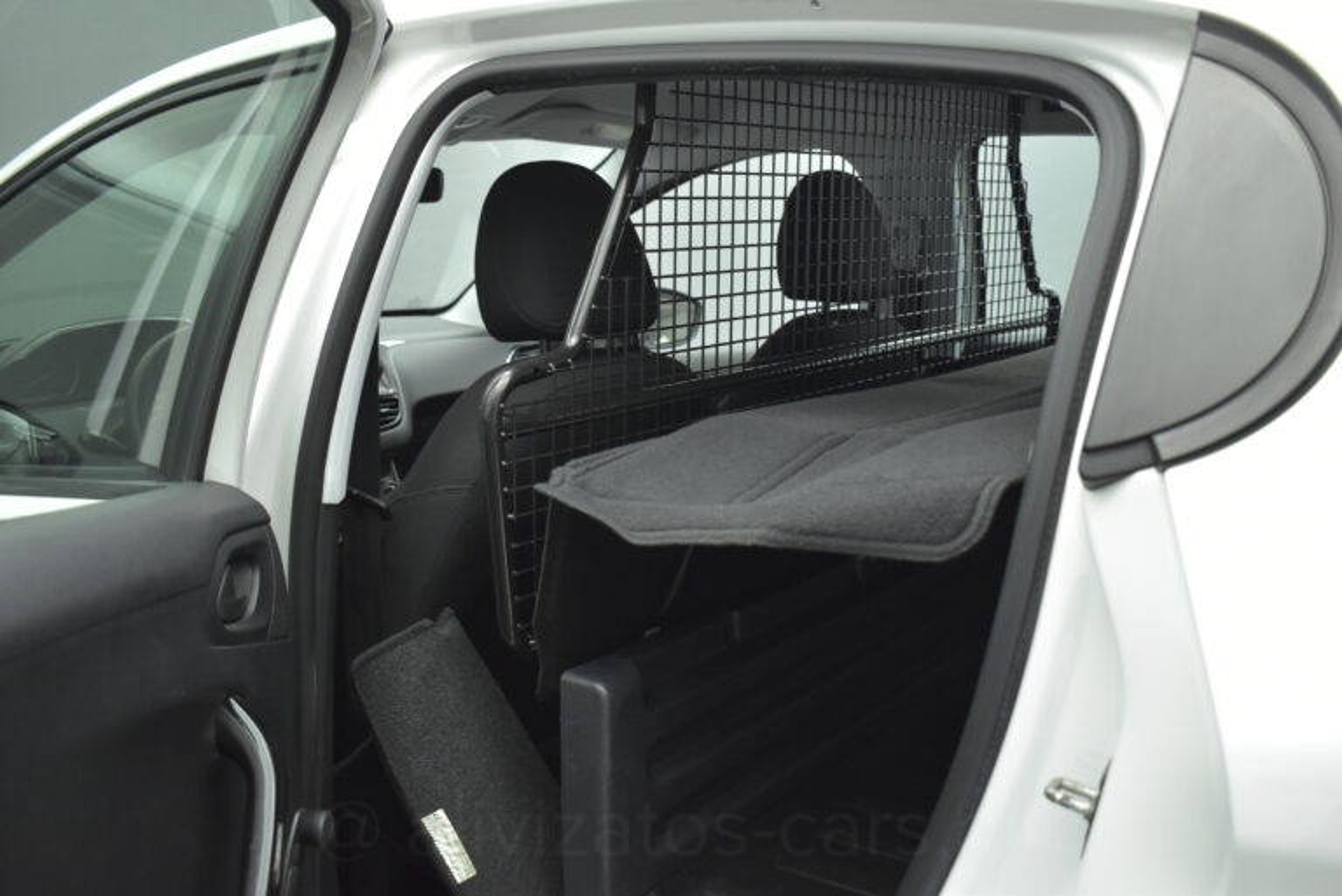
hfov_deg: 57.2
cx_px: 671
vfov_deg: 40.0
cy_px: 448
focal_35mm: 33
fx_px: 1231
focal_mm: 22
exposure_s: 1/80
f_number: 3.8
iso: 1600
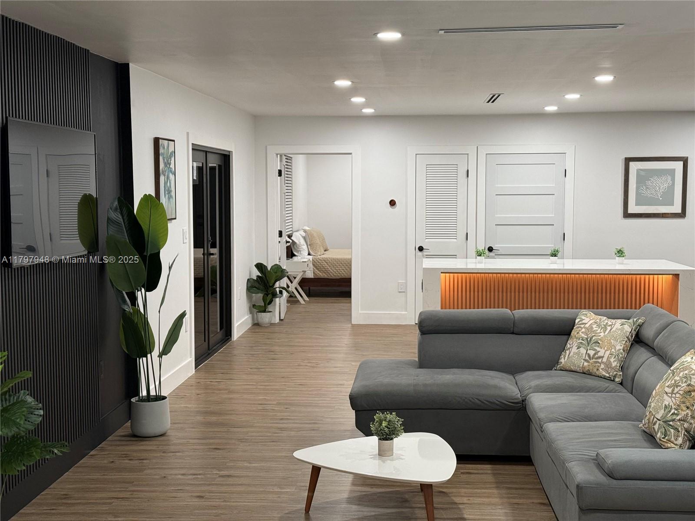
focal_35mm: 48
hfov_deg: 39.7
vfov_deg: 30.3
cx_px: 348
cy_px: 260
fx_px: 964
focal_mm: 6.76
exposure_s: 1/60
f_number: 1.78
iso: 125
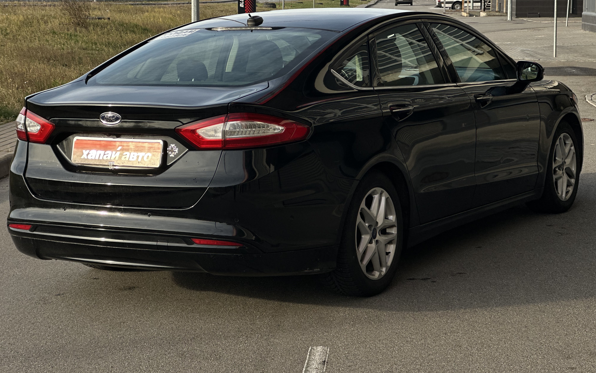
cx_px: 297
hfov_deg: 25.2
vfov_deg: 15.9
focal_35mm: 82
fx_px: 1332
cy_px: 149
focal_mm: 9
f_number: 2.8
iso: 32
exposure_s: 1/392
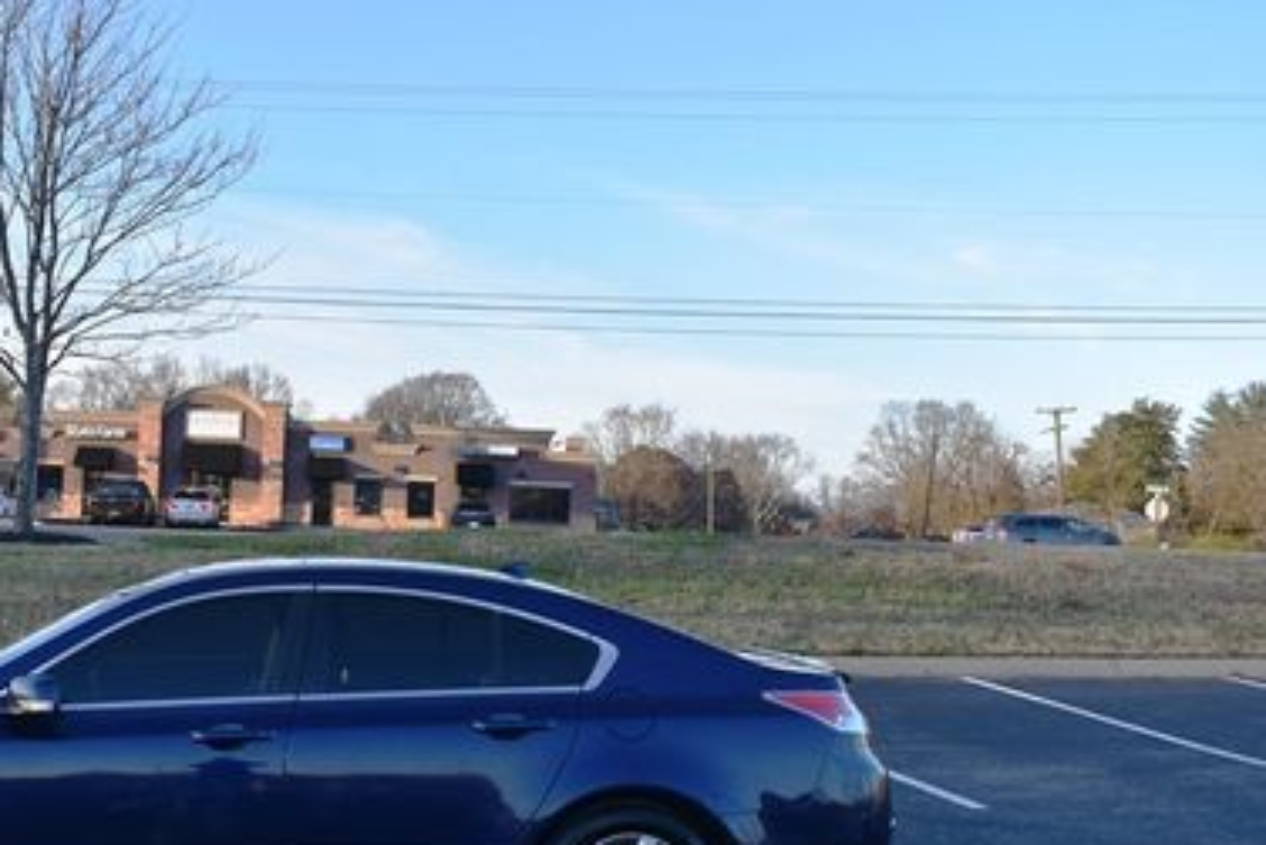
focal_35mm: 46
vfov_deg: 29.2
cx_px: 296
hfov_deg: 41.3
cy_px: 476
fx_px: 1618
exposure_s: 1/250
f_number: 5.6
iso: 220
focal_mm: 18
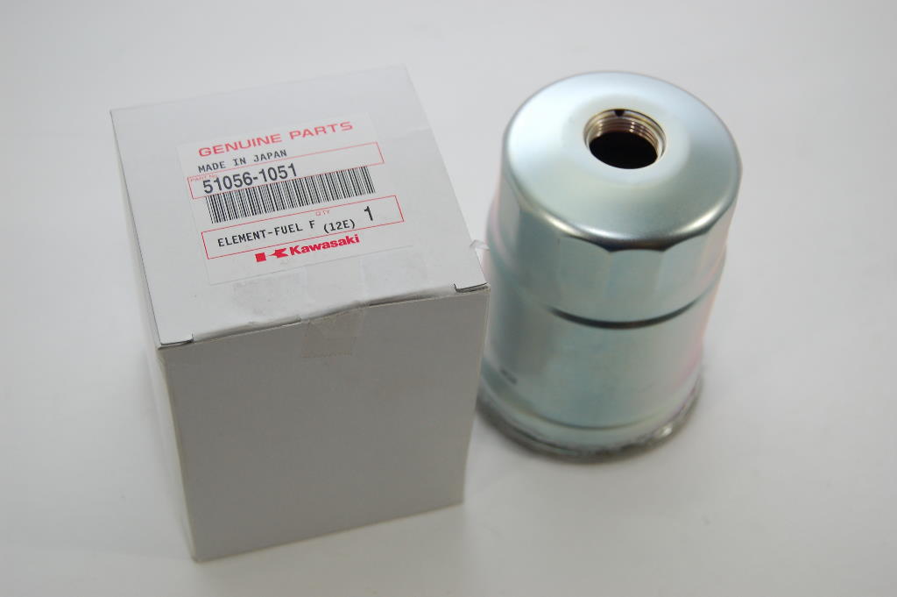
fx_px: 1494
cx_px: 448
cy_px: 298
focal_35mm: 60
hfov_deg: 33.4
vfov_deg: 22.6
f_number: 5
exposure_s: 1/100
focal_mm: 40
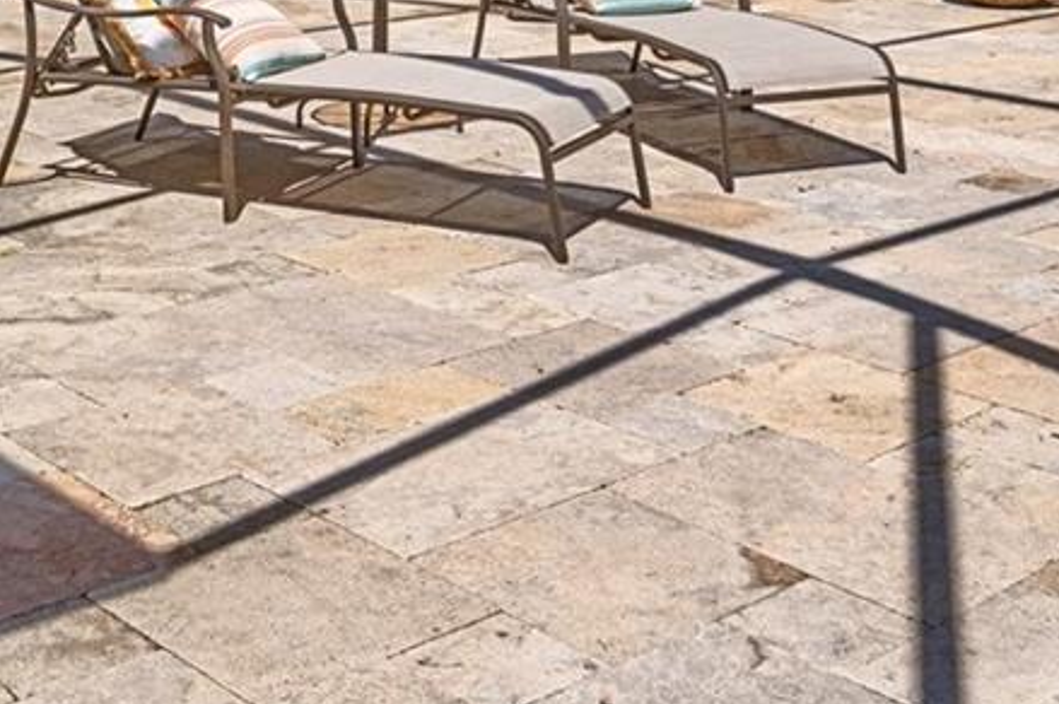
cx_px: 461
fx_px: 1822
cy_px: -198
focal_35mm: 62
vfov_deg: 20.1
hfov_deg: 32.4
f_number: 8
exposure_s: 1/320
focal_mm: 17
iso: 320
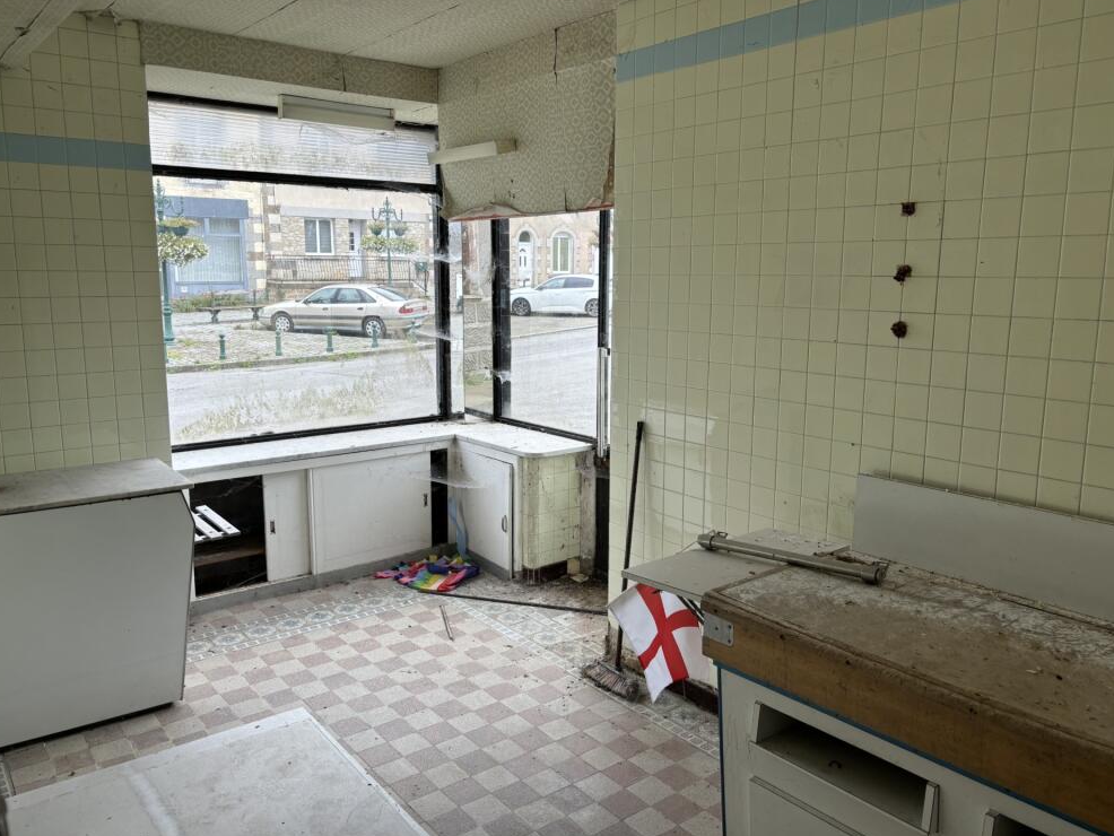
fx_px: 869
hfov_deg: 65.3
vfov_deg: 51.4
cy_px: 416
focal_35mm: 27
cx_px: 547
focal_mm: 5.96
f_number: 1.6
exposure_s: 1/121
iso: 40
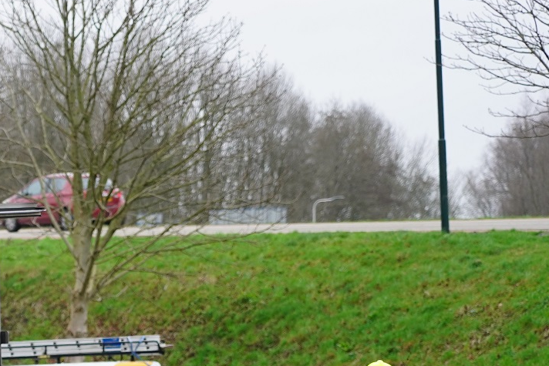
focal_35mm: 283
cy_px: 457
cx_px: -126
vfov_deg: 4.8
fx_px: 4316
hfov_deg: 7.2
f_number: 4
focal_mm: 105
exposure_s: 1/125
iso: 250
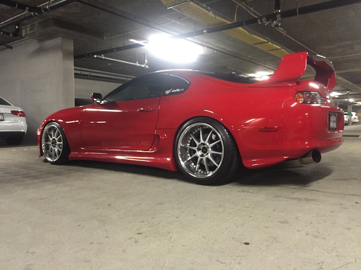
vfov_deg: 48.2
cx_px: 180
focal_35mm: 29
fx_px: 302
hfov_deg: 61.7
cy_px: 135
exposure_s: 1/15
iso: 320
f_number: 2.2
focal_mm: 4.15
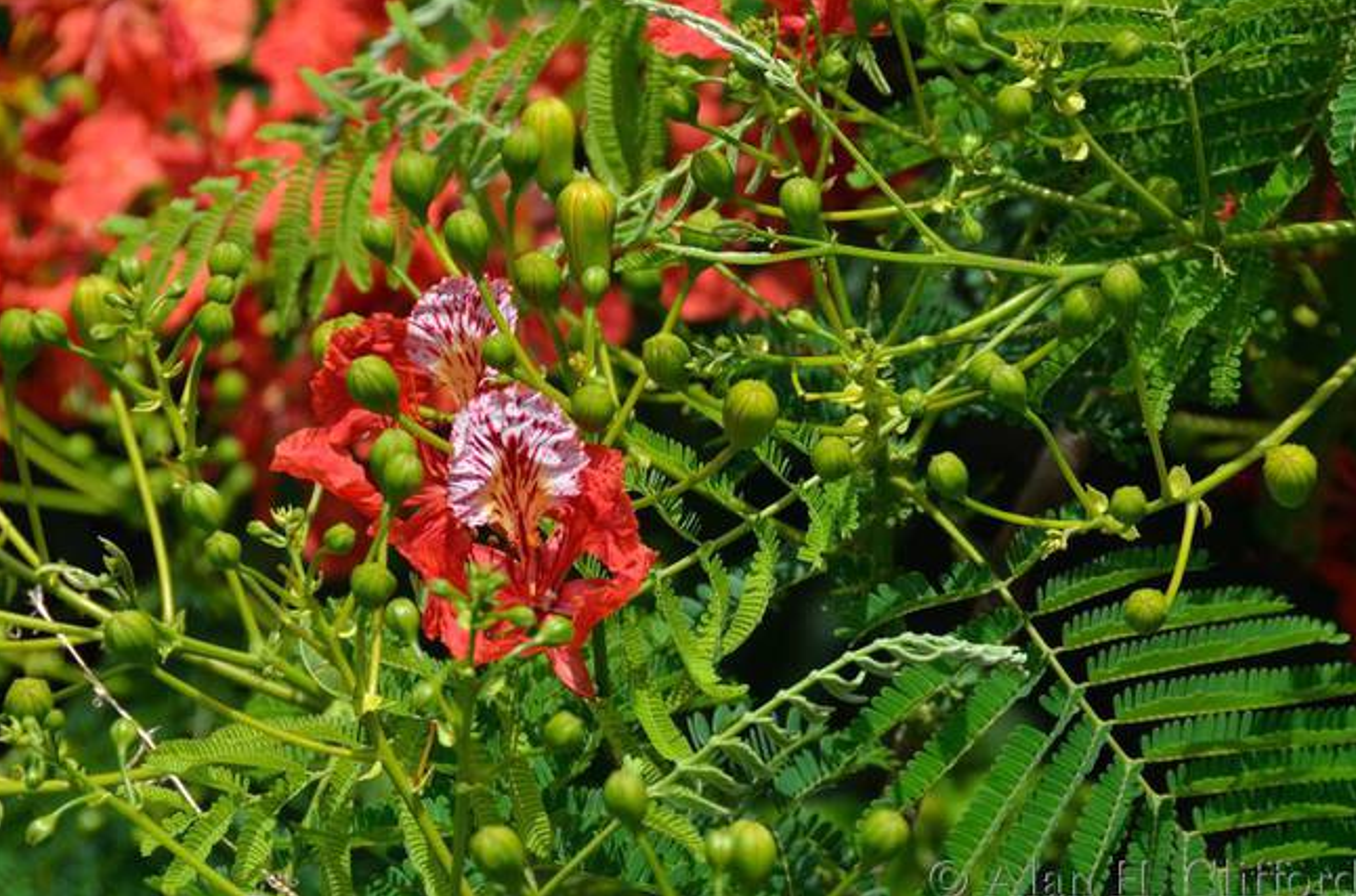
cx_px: 684
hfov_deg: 6.4
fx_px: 12209
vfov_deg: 4.2
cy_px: 444
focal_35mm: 325
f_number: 7.1
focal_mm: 200
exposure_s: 1/320
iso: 100
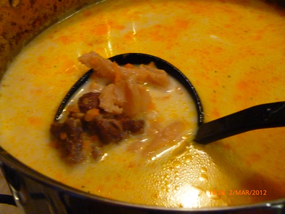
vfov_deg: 26.1
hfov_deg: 34.3
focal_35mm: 56
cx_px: 142
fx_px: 461
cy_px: 107
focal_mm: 10
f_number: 4.4
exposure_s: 1/20
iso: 800
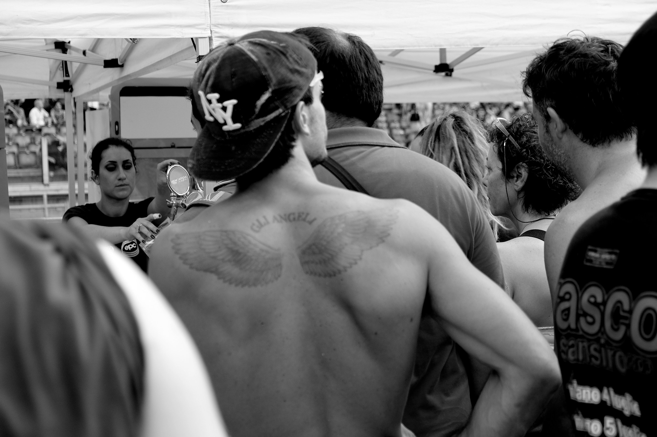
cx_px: 328
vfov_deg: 22.3
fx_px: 1113
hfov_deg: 32.9
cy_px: 218
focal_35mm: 61
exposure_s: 1/100
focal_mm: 40.7
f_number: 4
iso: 400
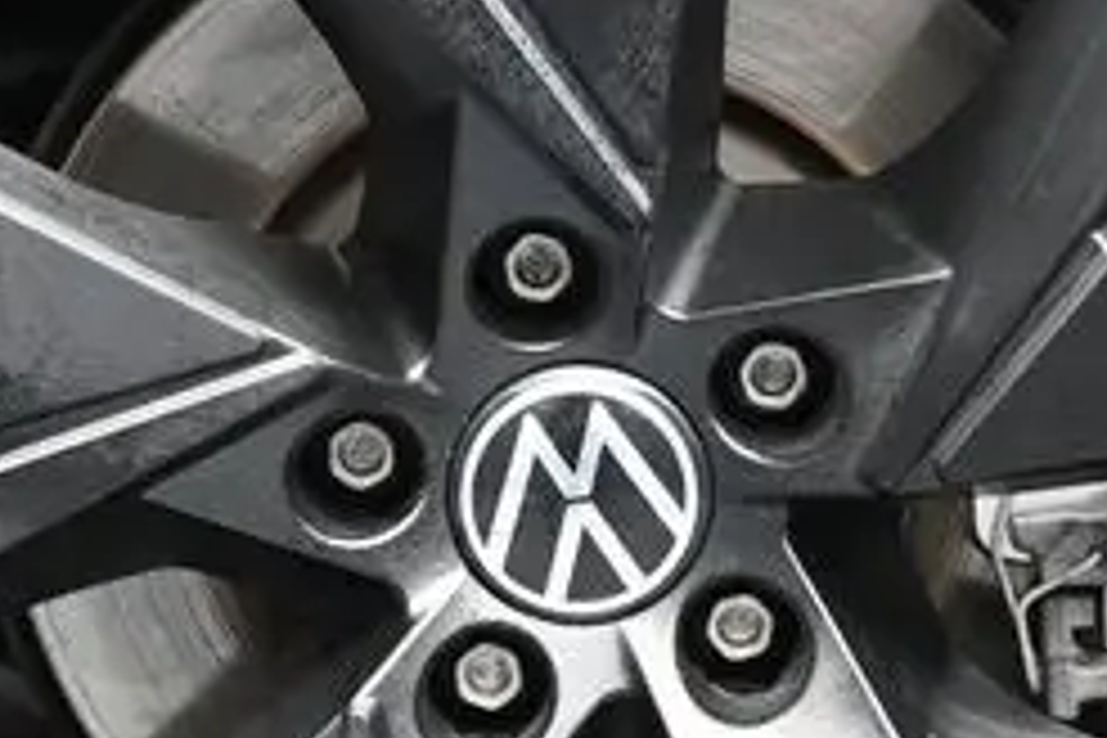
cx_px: 616
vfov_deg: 9.0
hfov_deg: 13.4
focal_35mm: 153
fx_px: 4708
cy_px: 470
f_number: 4.2
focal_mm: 24.5
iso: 2500
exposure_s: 1/125
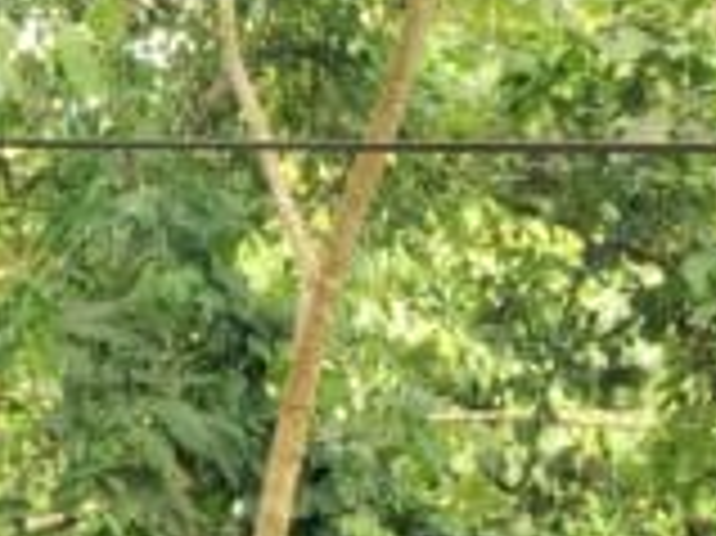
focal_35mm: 146
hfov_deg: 12.5
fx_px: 3018
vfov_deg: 9.9
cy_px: 712
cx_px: -513
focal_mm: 4.15
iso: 32
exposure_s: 1/120
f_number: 2.2
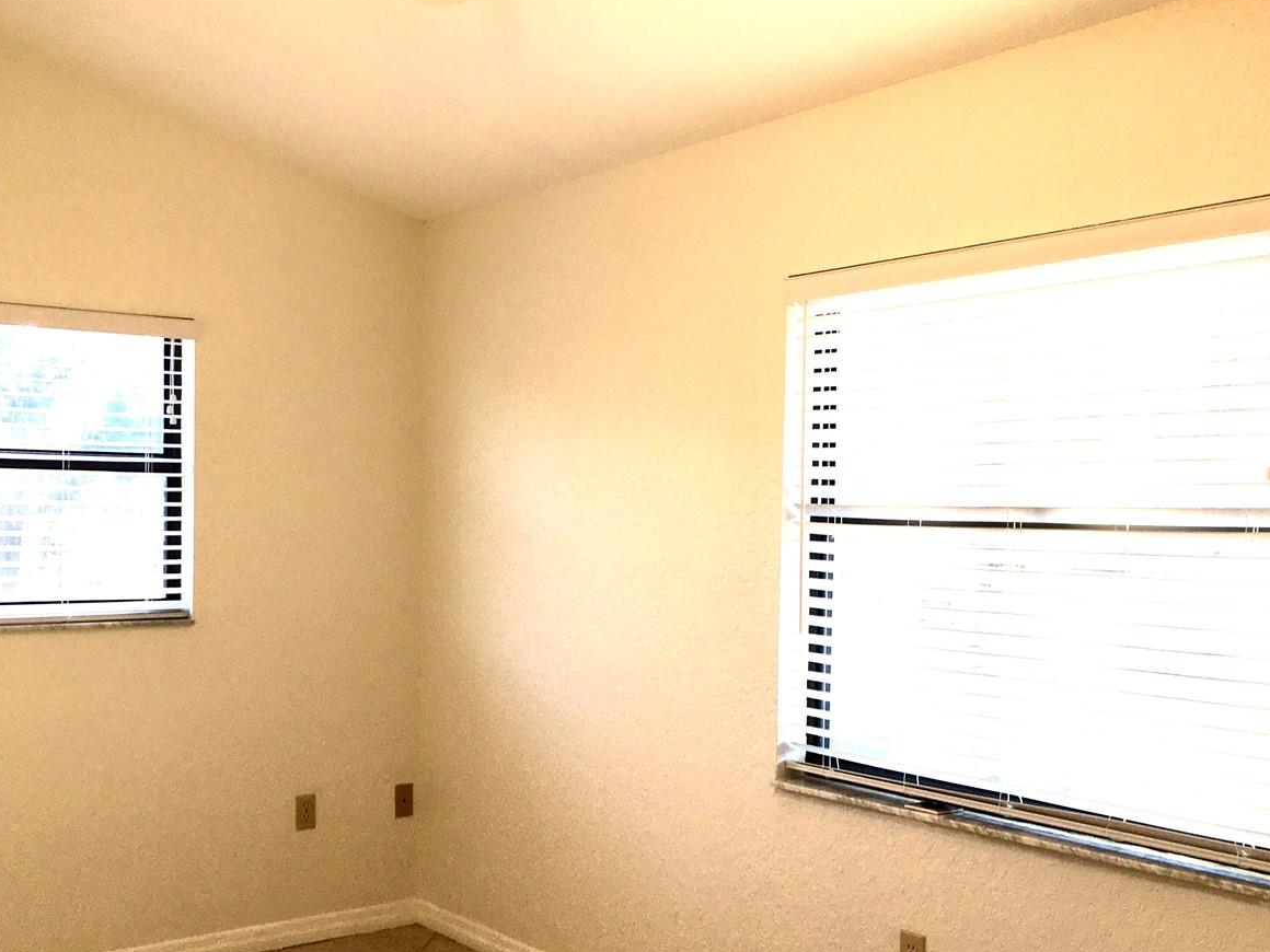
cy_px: 553
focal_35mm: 40
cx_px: 519
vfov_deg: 35.9
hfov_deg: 46.6
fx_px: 1468
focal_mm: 4.15
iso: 32
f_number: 2.2
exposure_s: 1/120
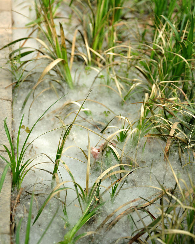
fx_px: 552
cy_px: 118
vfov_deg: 24.9
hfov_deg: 20.0
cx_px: 98
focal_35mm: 77
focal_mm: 45
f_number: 5.6
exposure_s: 1/160
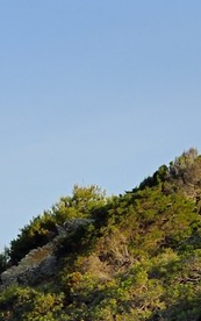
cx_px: -711
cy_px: 597
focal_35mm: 283
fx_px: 2475
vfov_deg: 7.2
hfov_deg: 4.2
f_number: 10
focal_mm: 48
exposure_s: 1/500
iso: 320
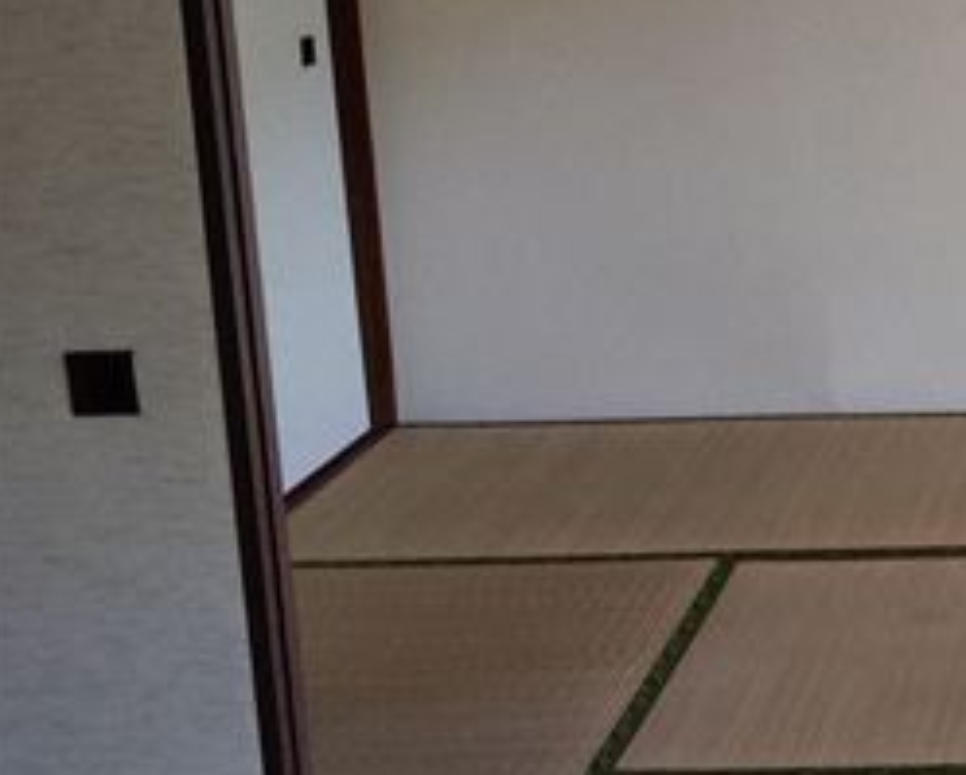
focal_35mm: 73
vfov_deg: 20.8
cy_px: 171
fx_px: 2090
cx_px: 1227
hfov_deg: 23.3
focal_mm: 4.25
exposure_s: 1/112
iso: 50
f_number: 1.8
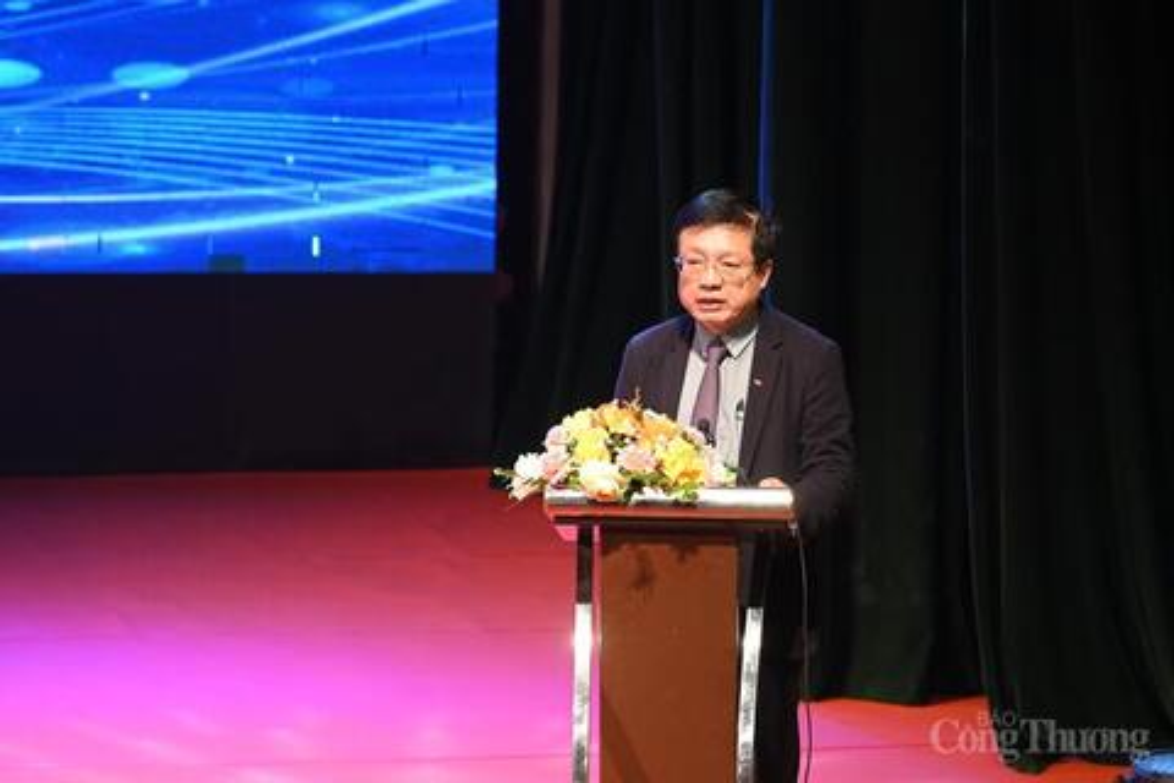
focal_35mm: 180
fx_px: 5870
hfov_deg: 11.4
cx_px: 587
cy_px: 392
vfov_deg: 7.6
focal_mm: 120
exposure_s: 1/200
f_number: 4
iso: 2000
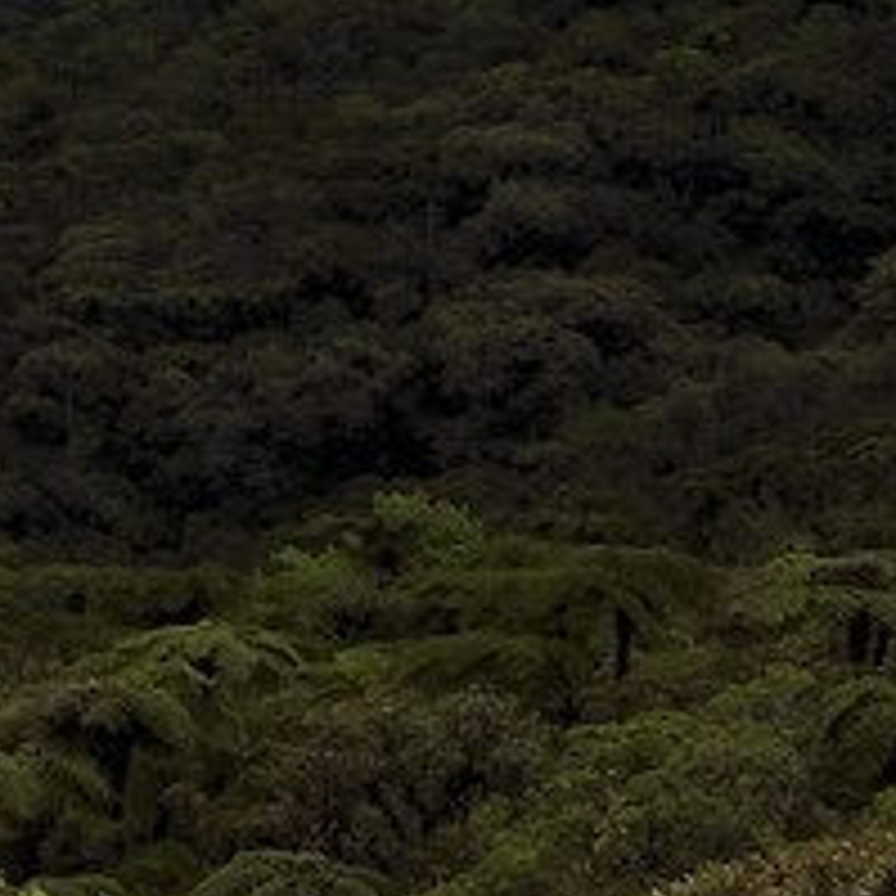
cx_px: -2148
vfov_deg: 5.9
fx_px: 8405
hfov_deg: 5.6
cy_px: -995
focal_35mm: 287
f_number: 14
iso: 200
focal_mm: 42
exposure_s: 1/320
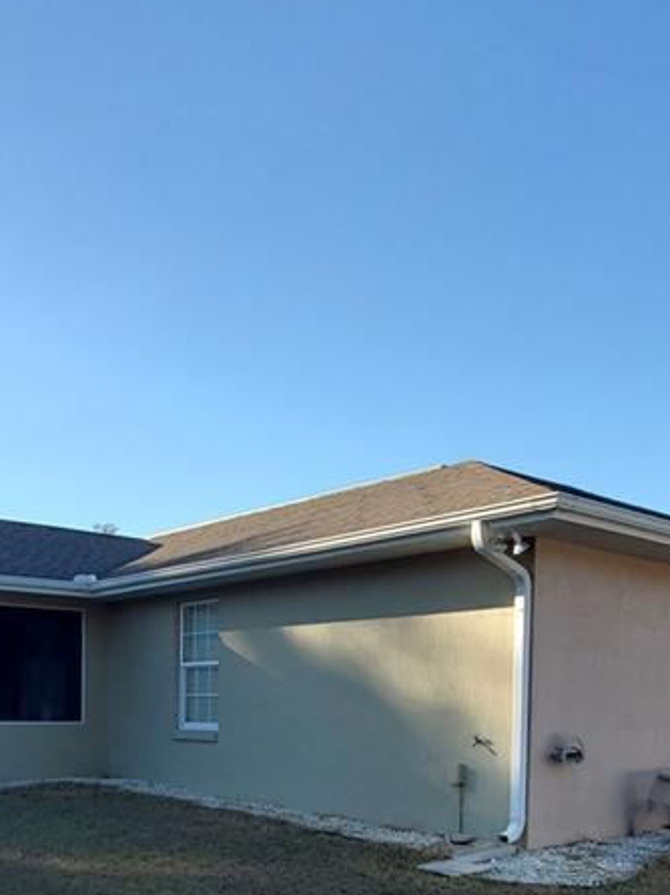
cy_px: 763
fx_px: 904
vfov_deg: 48.5
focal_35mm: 35
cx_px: 287
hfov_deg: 40.6
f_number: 2.2
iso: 50
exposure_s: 1/572
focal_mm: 1.8
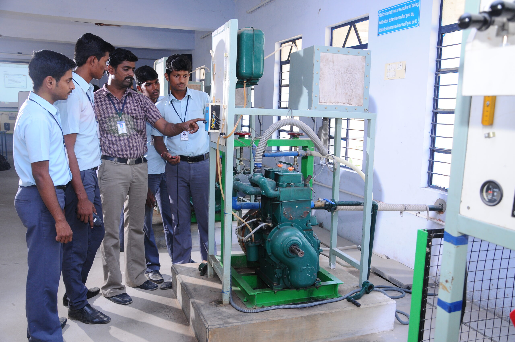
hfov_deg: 59.6
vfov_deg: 41.6
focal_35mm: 32
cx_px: 258
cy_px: 171
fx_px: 450
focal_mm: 21
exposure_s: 1/50
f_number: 4.5
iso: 400
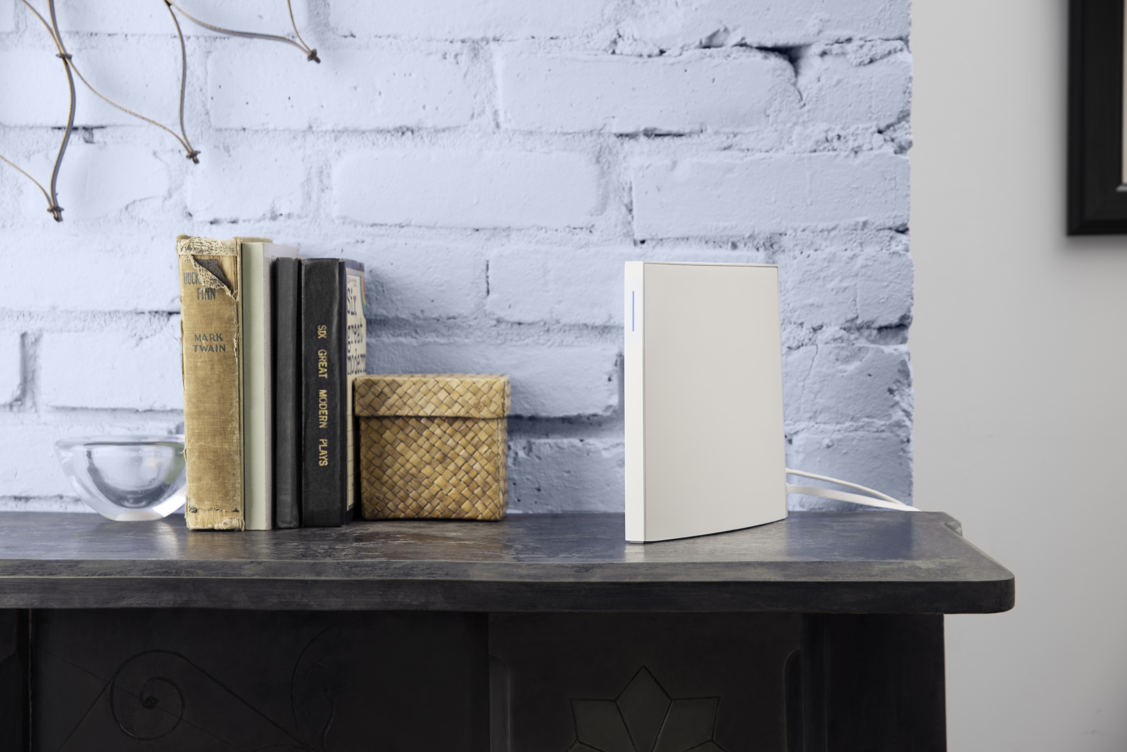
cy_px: 376
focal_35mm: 70
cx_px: 564
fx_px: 2192
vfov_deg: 19.5
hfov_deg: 28.8
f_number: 8
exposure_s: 1/15
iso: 100
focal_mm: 70
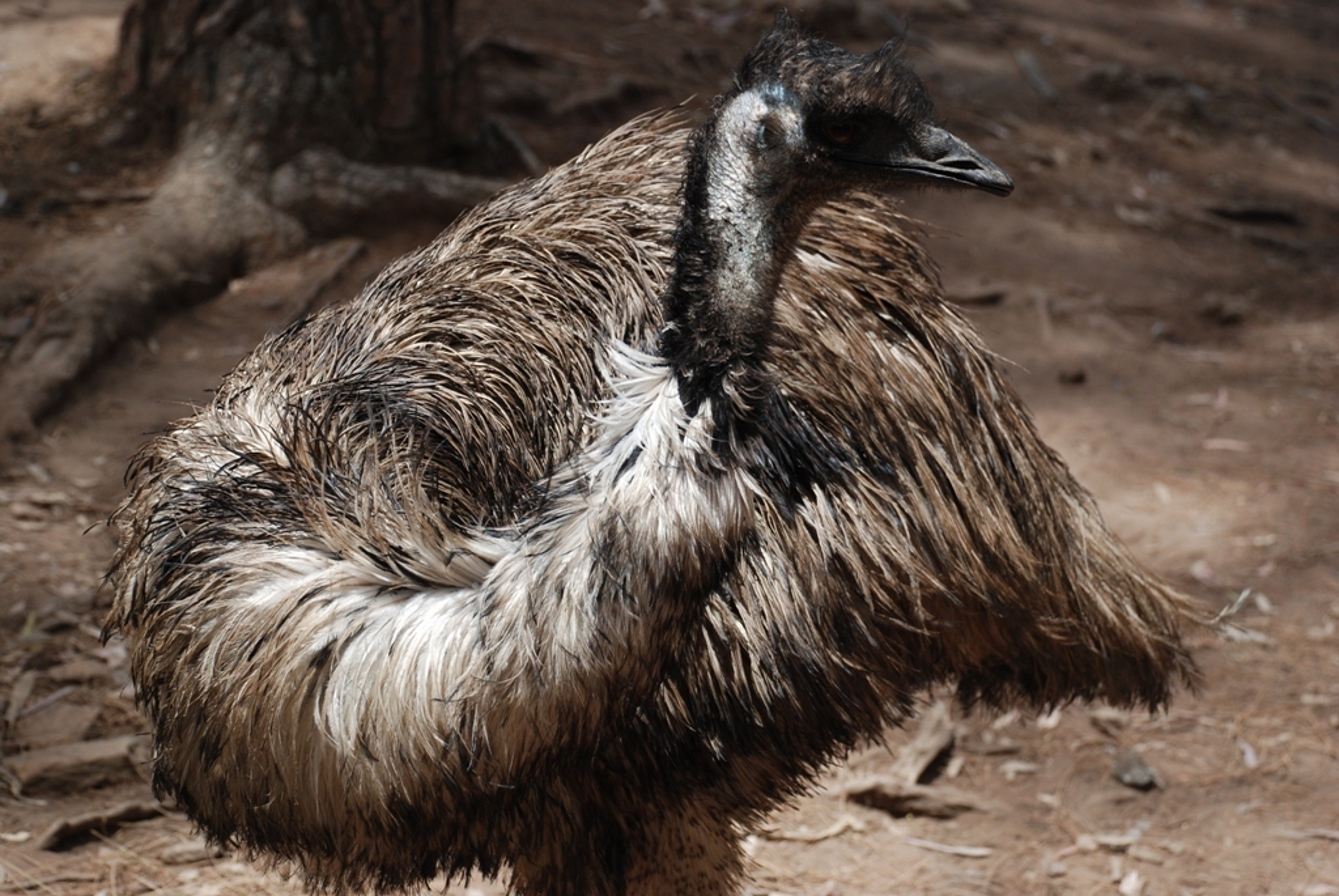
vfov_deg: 14.7
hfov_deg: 21.9
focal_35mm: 93
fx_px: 3462
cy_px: 448
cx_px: 670
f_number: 5.3
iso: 200
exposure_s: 1/500
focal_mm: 62
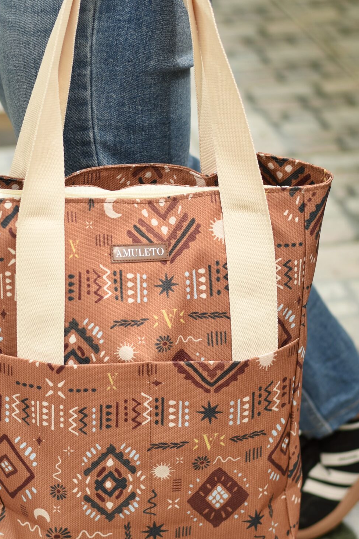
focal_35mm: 131
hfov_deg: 10.4
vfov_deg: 15.6
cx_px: 91
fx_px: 1960
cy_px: 252
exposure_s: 1/1000
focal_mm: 50
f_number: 2.4
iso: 100
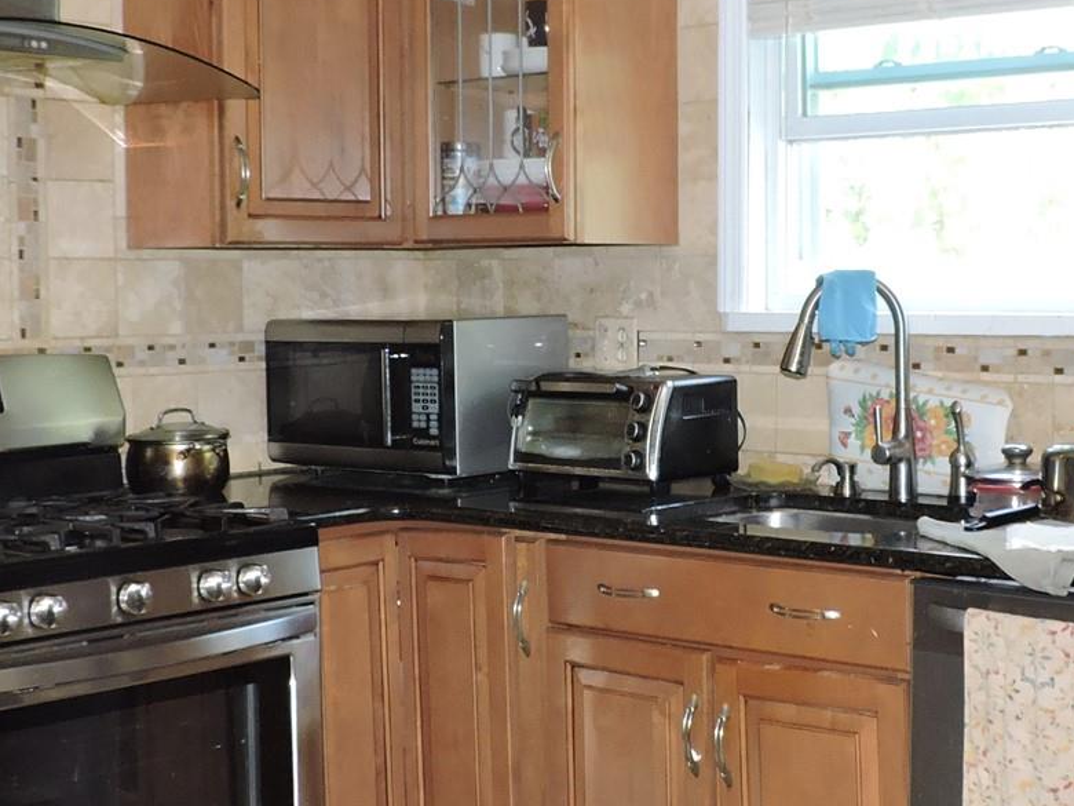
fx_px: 1955
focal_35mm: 63
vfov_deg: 23.3
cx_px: 672
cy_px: 376
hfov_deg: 30.6
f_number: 3
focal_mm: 4.3
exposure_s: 1/30
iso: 200
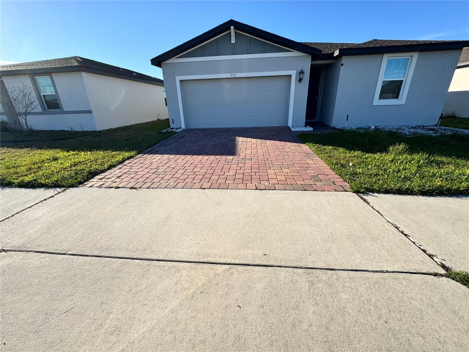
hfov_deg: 102.1
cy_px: 176
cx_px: 234
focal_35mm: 14
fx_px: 190
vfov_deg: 85.7
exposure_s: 1/1600
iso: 50
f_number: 2.2
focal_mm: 2.22
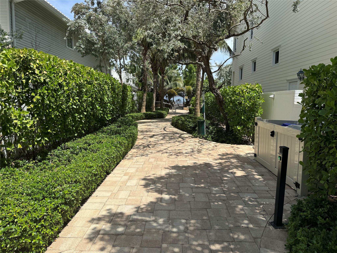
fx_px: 234
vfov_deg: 56.8
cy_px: 126
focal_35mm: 24
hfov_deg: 71.6
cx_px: 168
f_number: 1.78
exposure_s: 1/3413
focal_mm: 6.76
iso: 80
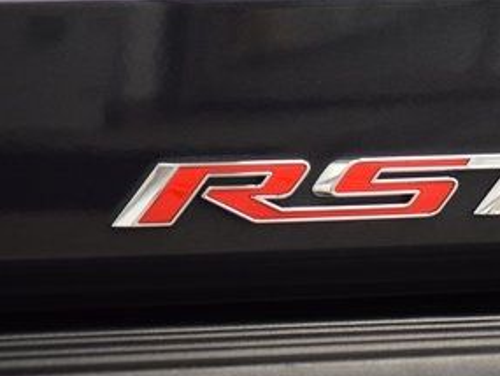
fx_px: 3280
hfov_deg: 8.7
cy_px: 175
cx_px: 363
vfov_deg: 6.6
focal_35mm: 227
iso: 1600
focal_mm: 70
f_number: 2.8
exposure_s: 1/80
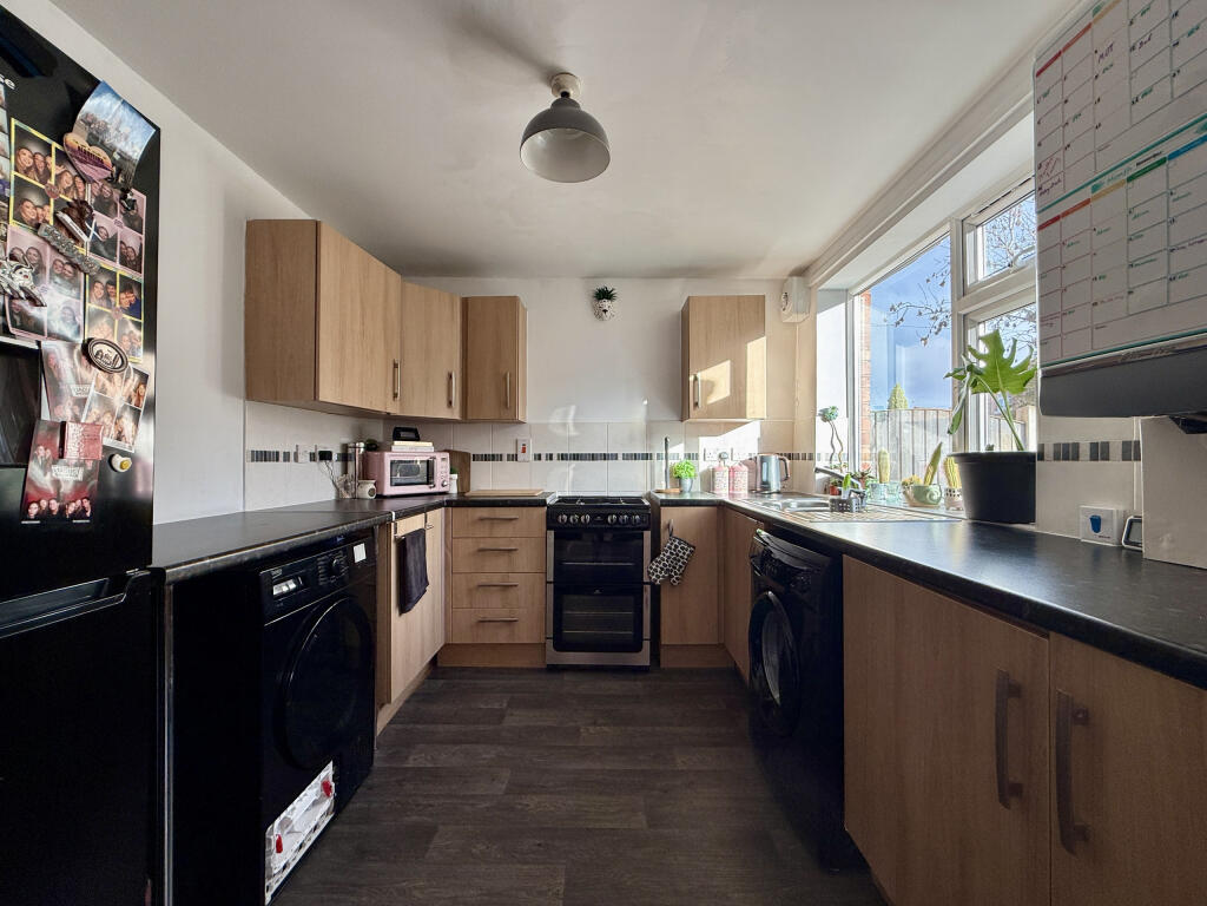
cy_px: 453
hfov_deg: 102.1
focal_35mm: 14
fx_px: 488
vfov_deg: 85.7
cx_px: 604
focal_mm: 2.22
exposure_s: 1/140
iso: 64
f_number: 2.2
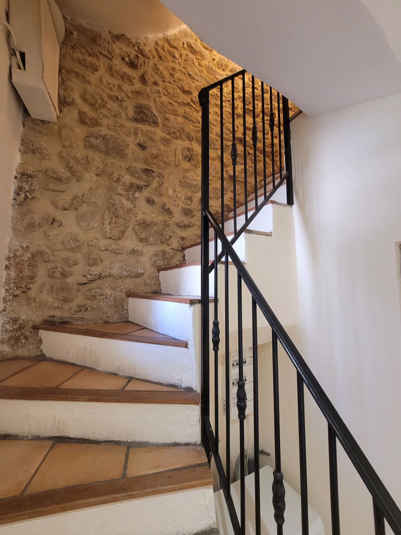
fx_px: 201
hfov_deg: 89.9
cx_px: 200
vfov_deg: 106.2
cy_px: 268
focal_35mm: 13
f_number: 2.2
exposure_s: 1/33
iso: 400
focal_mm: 1.74
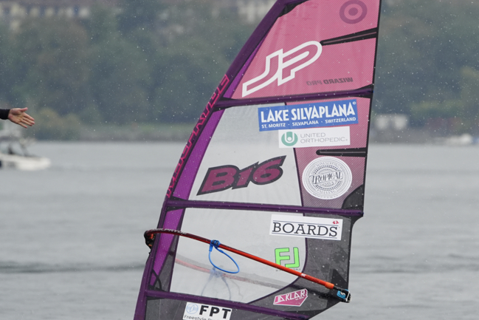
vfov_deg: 2.2
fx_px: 8490
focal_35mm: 638
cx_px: 314
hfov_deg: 3.2
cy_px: 171
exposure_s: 1/1000
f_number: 5.6
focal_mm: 345
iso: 1000
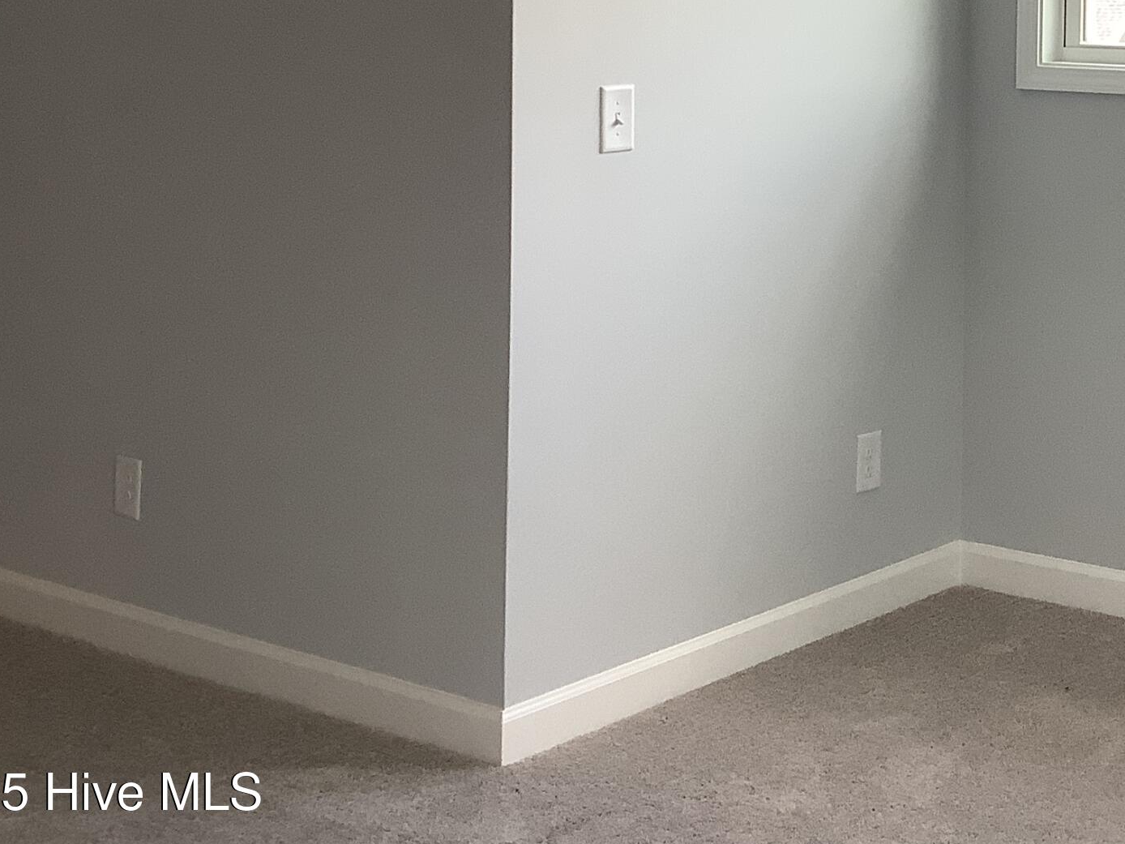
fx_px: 2177
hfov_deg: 27.5
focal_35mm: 67
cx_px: 1089
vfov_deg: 21.1
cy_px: -36
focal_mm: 3.3
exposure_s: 1/100
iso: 64
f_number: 2.4
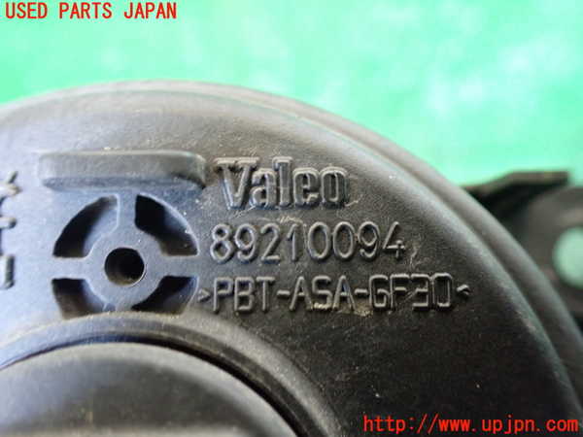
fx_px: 505
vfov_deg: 46.8
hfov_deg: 60.0
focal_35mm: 30
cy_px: 218
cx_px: 292
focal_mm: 5.4
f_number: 2.3
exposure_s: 1/30
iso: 1000
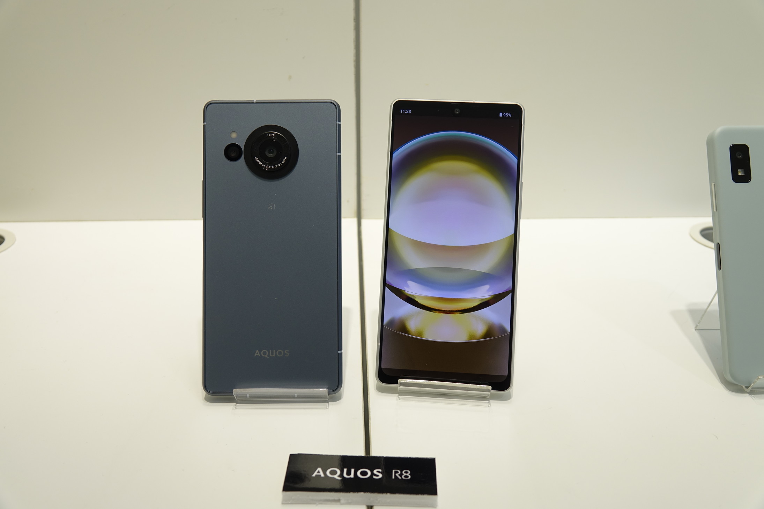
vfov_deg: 40.0
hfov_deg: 57.2
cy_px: 254
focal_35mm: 33
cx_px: 382
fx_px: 700
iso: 100
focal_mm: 12.04
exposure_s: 1/50
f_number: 2.8
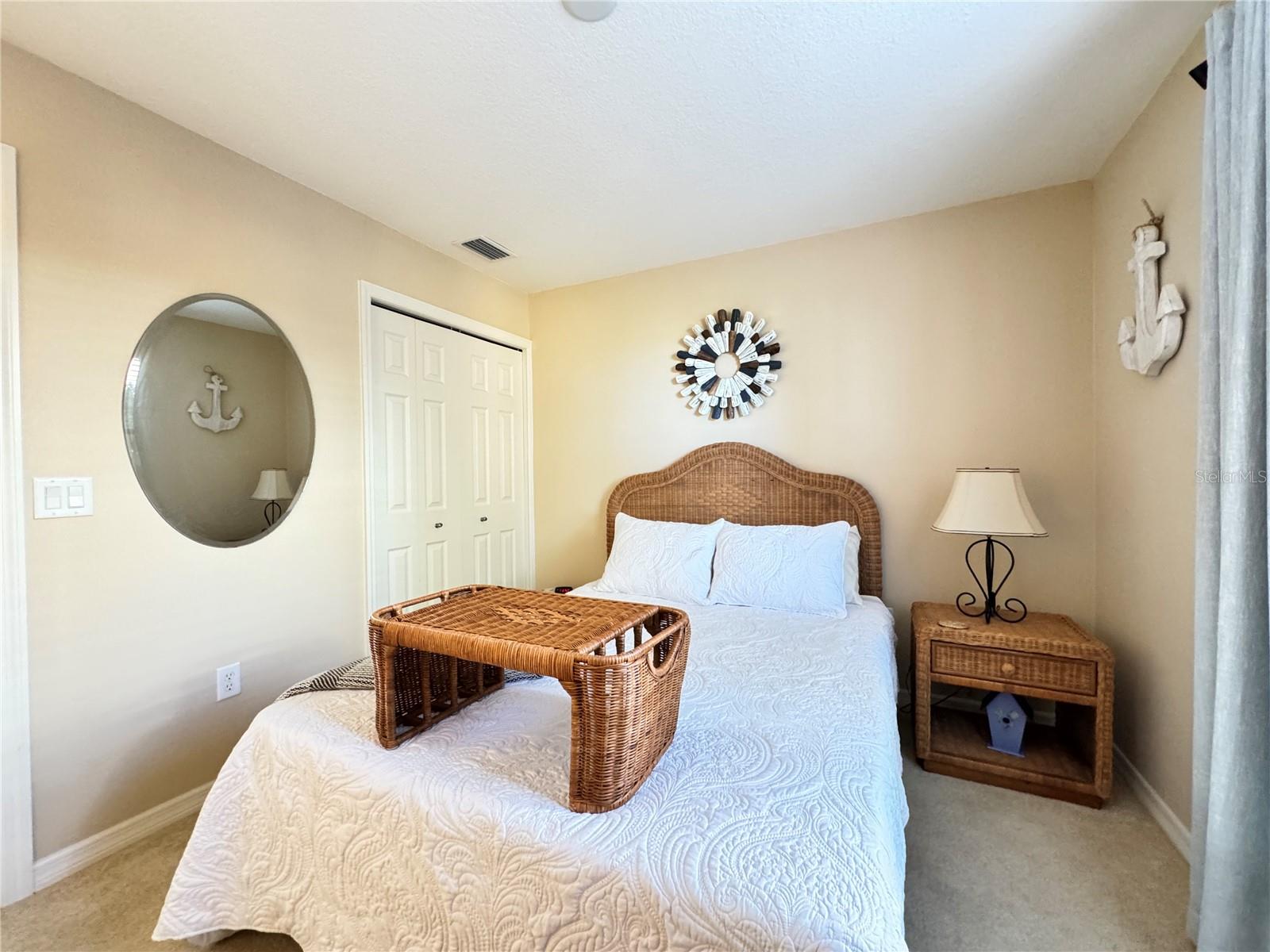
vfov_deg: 85.7
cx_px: 635
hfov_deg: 102.1
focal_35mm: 14
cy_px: 476
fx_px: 514
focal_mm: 2.22
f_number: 2.2
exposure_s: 1/60
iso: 640
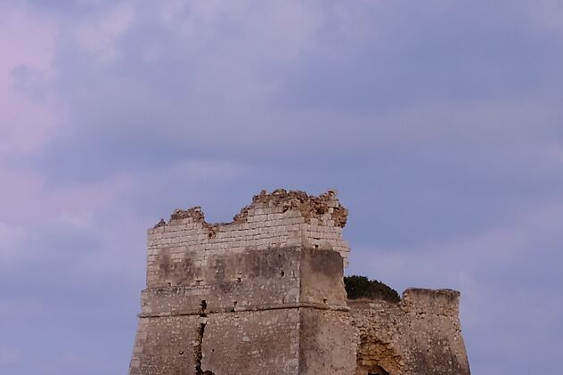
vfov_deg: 10.0
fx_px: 2079
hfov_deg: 15.0
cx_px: -85
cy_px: 554
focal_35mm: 133
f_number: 1.4
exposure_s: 1/105
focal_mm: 23
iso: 200
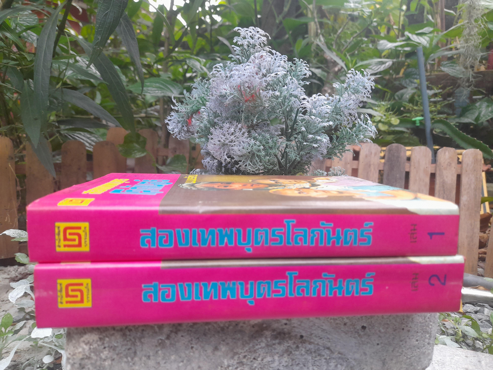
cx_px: 246
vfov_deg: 54.9
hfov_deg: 69.4
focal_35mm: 25
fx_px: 356
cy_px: 185
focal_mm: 4.6
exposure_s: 1/50
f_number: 2
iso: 200
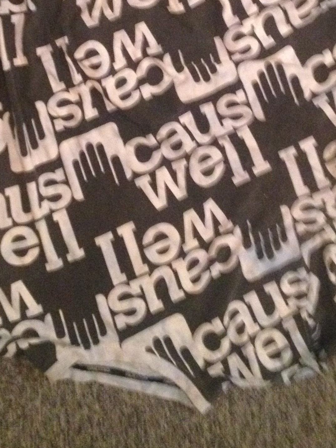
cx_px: 178
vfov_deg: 23.8
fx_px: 1035
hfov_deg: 18.4
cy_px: 54
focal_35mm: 80
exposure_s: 1/15
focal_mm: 4.28
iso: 500
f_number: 2.4
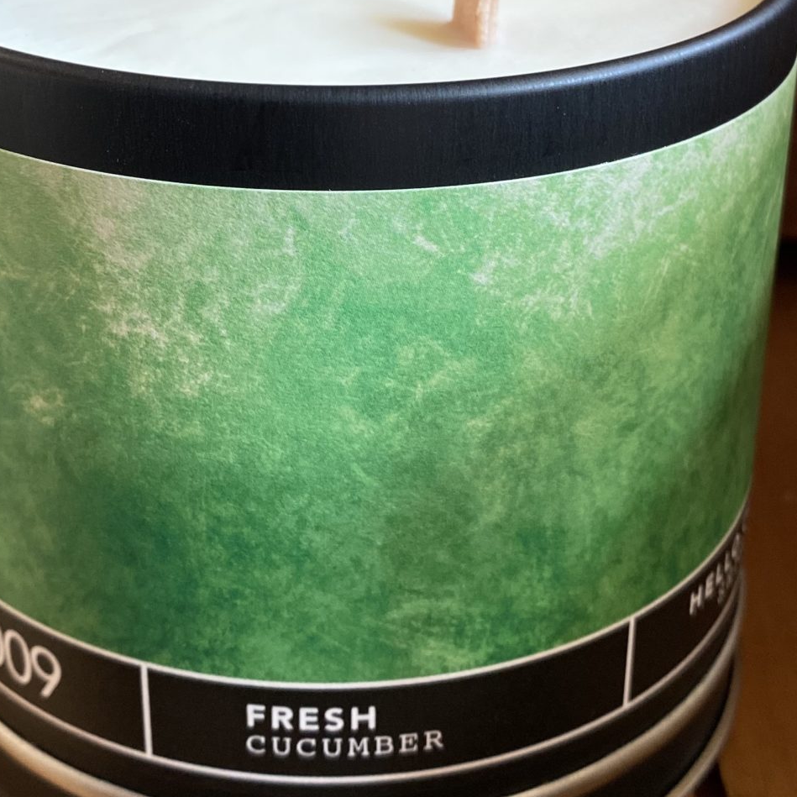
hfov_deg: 27.7
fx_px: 1615
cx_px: 406
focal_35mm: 62
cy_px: 233
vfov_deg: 27.5
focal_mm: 4.25
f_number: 1.8
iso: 64
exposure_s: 1/100
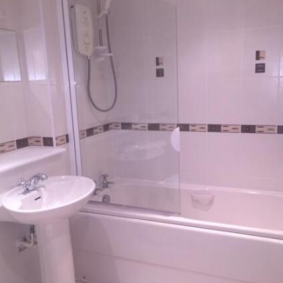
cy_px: 143
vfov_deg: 47.2
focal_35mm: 35
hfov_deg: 47.2
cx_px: 152
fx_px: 324
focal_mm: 4.15
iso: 64
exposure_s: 1/33
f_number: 2.2
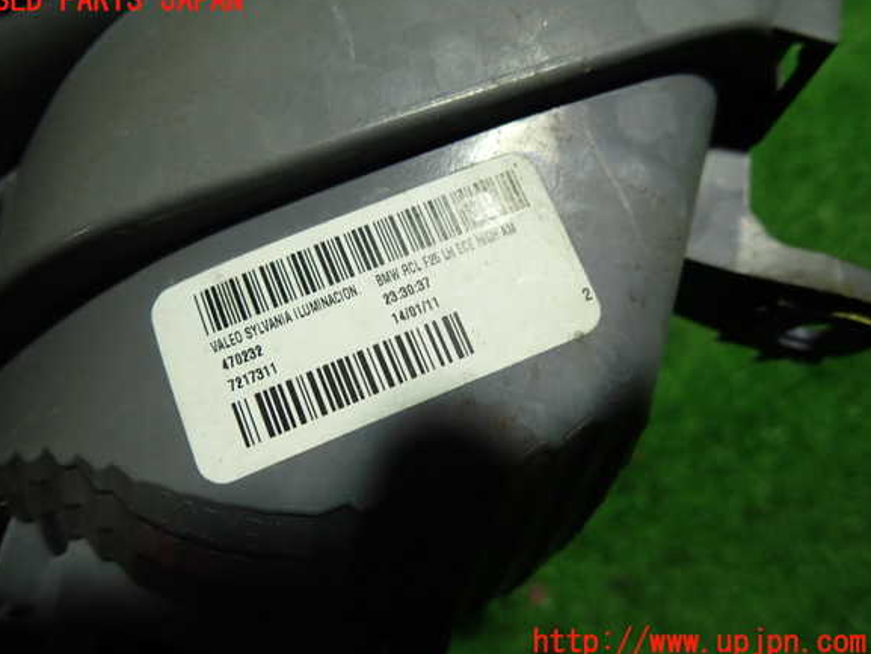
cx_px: 421
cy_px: 322
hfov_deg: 67.3
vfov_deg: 53.1
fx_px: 654
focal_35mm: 26
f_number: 2
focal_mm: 4.5
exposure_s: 1/60
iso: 200
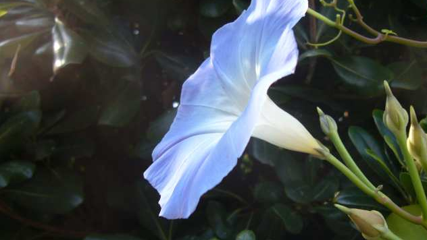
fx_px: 487
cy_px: 111
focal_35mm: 43
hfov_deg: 47.3
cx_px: 216
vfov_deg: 27.7
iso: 80
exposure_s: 1/160
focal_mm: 4.6
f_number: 2.8
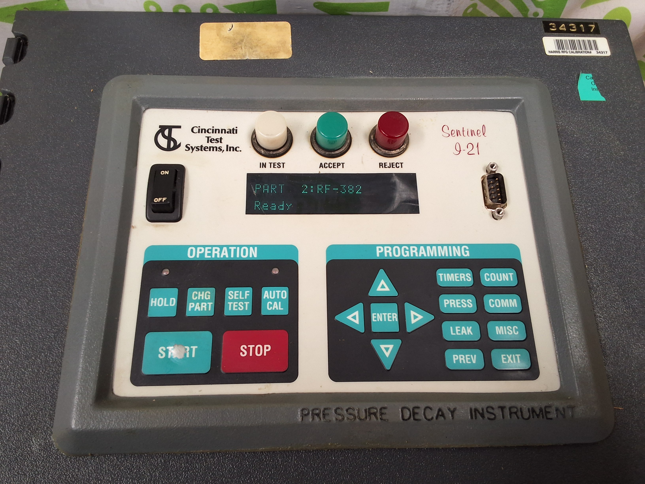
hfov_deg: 63.4
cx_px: 322
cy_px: 242
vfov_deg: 49.7
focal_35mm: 28
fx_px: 522
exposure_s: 1/40
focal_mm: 2.91
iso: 200
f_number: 1.9
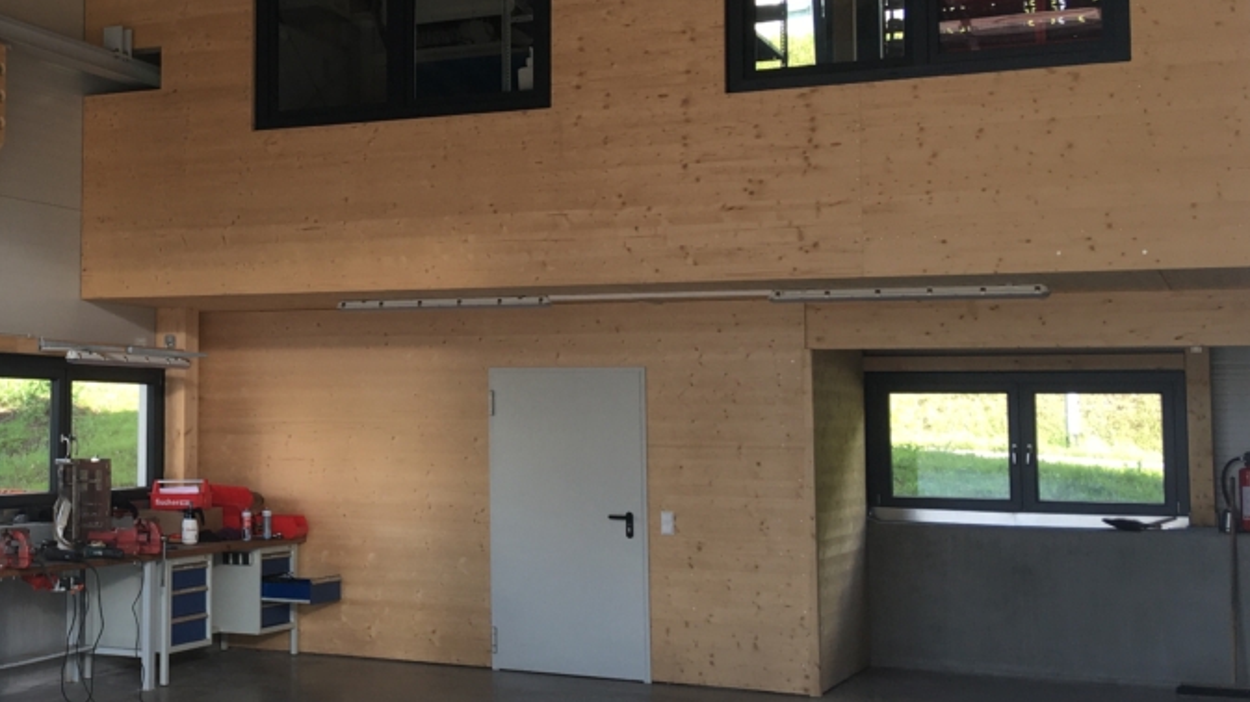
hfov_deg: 35.3
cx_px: 149
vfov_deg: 21.4
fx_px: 1855
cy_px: 277
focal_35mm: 56
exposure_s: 1/100
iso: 25
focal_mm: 4.15
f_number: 2.2
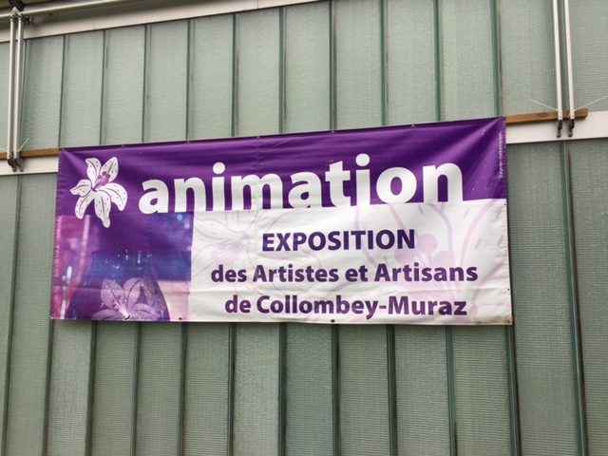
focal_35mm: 29
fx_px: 509
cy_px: 228
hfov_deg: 61.7
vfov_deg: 48.2
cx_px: 304
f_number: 2.2
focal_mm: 4.15
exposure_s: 1/159
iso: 32
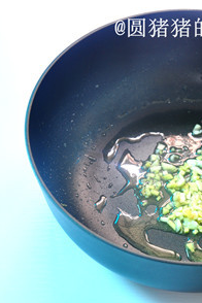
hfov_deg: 17.2
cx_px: 189
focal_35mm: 78
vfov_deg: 26.0
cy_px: 153
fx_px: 656
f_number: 5.6
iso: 250
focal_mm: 34
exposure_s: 1/3
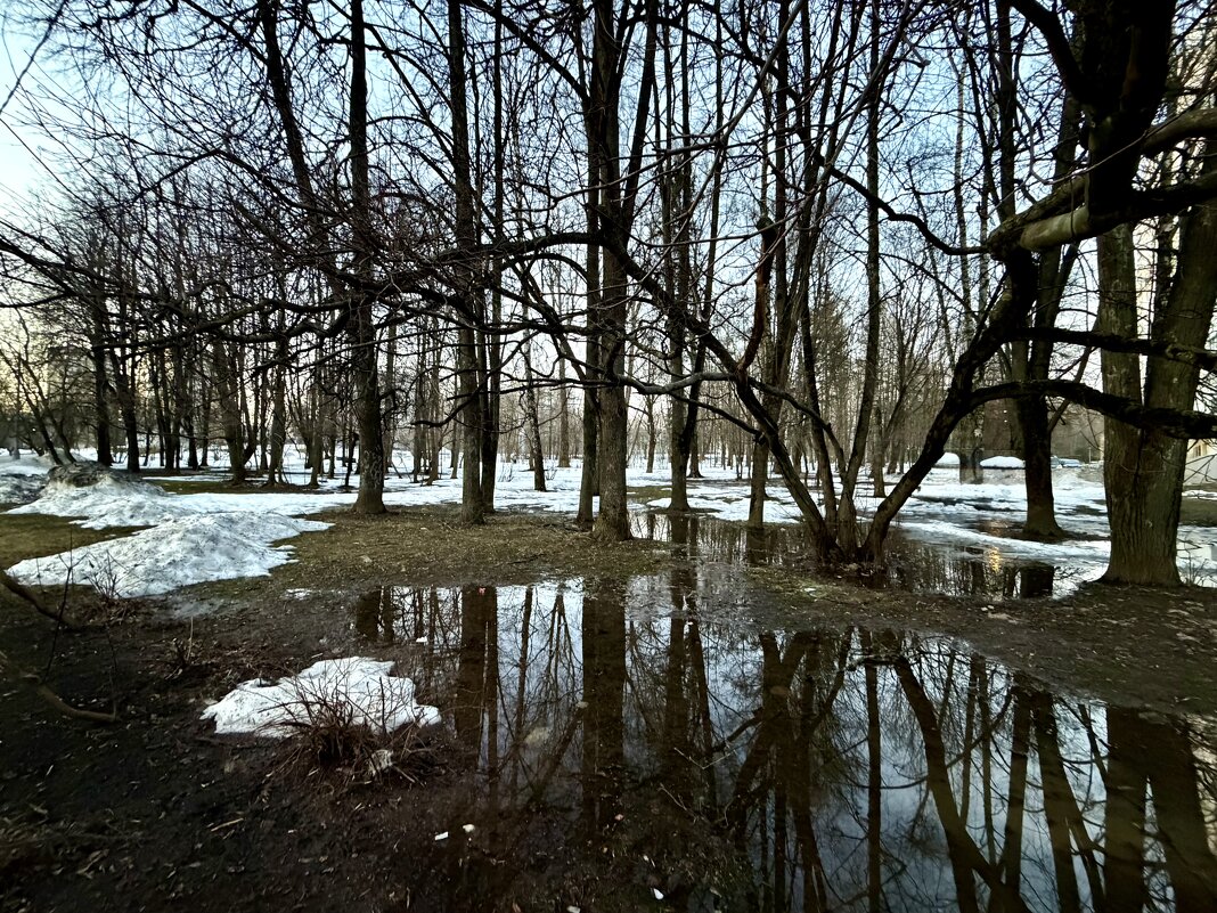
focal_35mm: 14
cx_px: 608
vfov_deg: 85.7
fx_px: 492
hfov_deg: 102.1
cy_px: 456
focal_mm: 2.22
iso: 1250
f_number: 2.2
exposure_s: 1/47
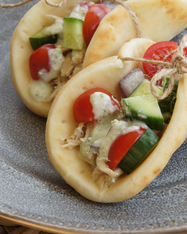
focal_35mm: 153
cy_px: 103
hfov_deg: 10.1
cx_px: 94
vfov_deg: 12.6
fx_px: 1059
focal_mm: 90
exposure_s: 1/5
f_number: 14
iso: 100
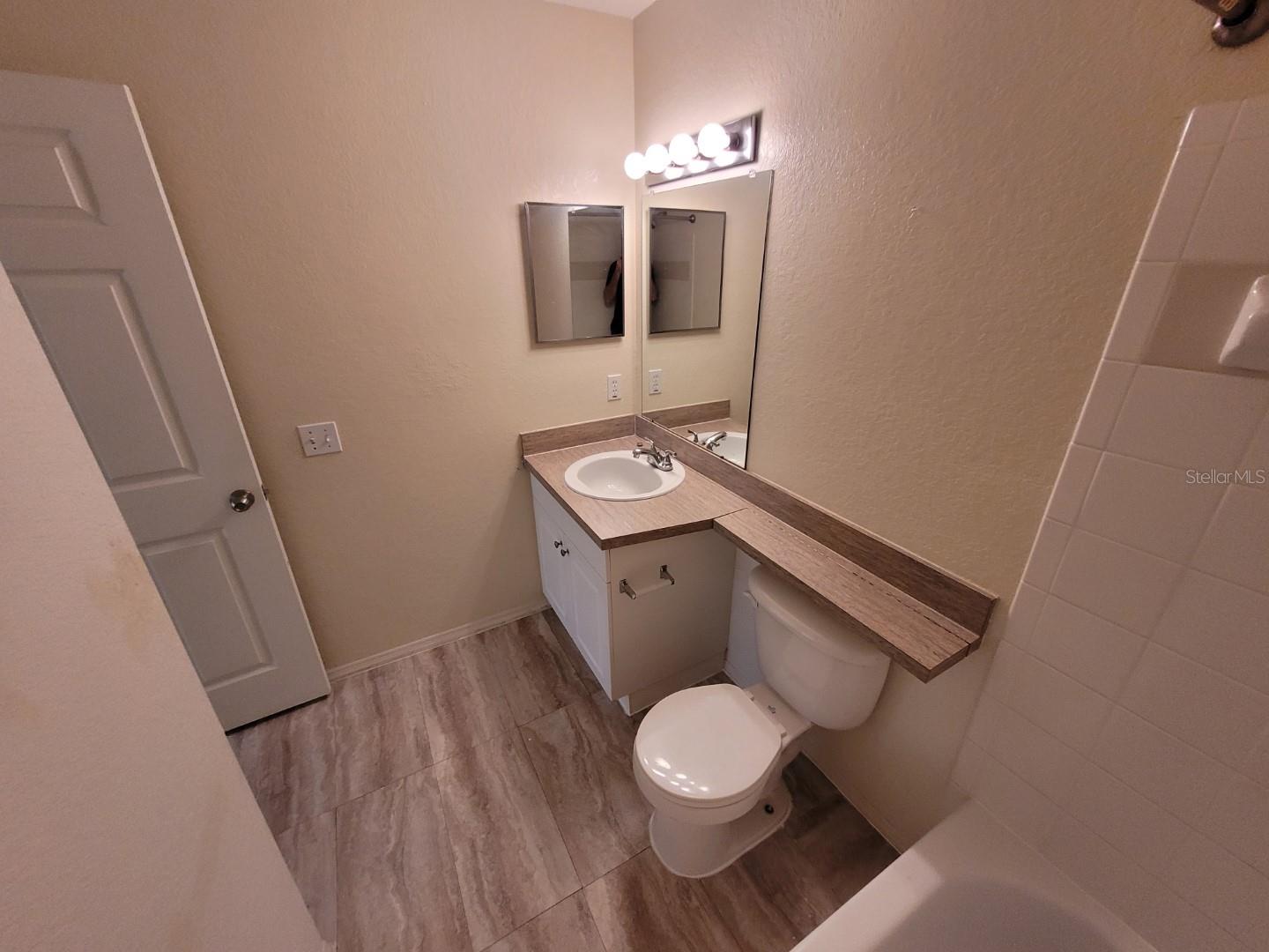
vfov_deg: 89.9
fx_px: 477
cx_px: 634
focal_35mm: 13
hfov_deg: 106.2
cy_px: 476
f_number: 2.2
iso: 200
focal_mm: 1.74
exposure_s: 1/60
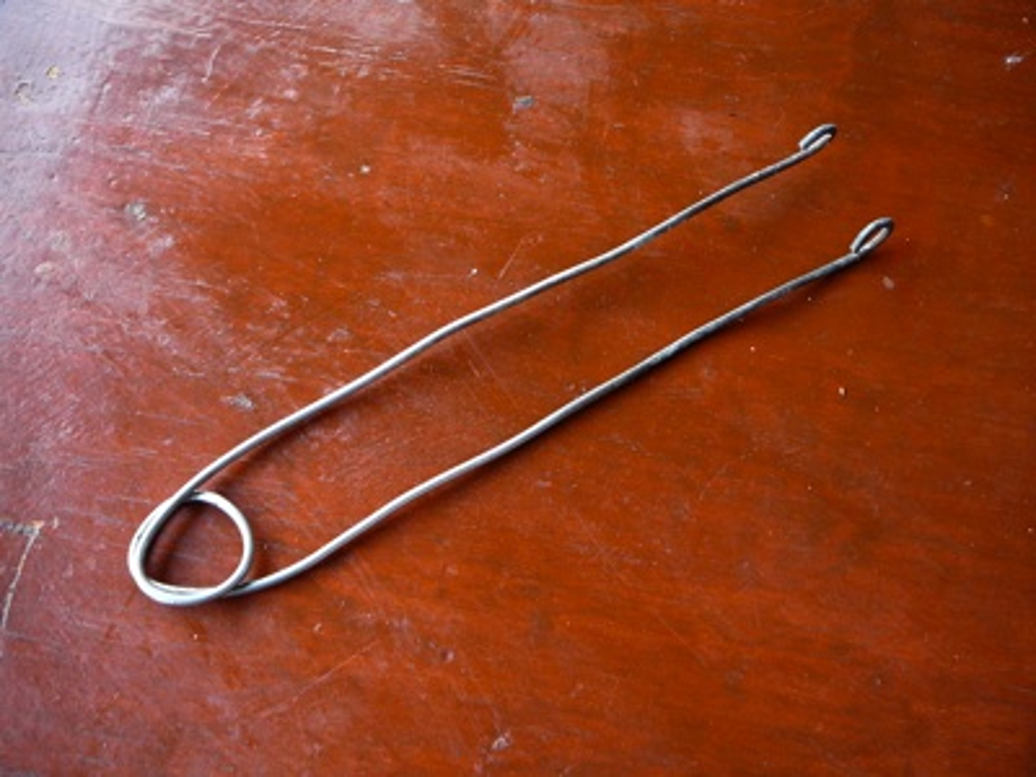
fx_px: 1047
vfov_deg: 40.7
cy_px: 388
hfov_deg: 52.6
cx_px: 518
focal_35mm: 35
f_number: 2.8
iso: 200
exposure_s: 1/8
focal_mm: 5.2
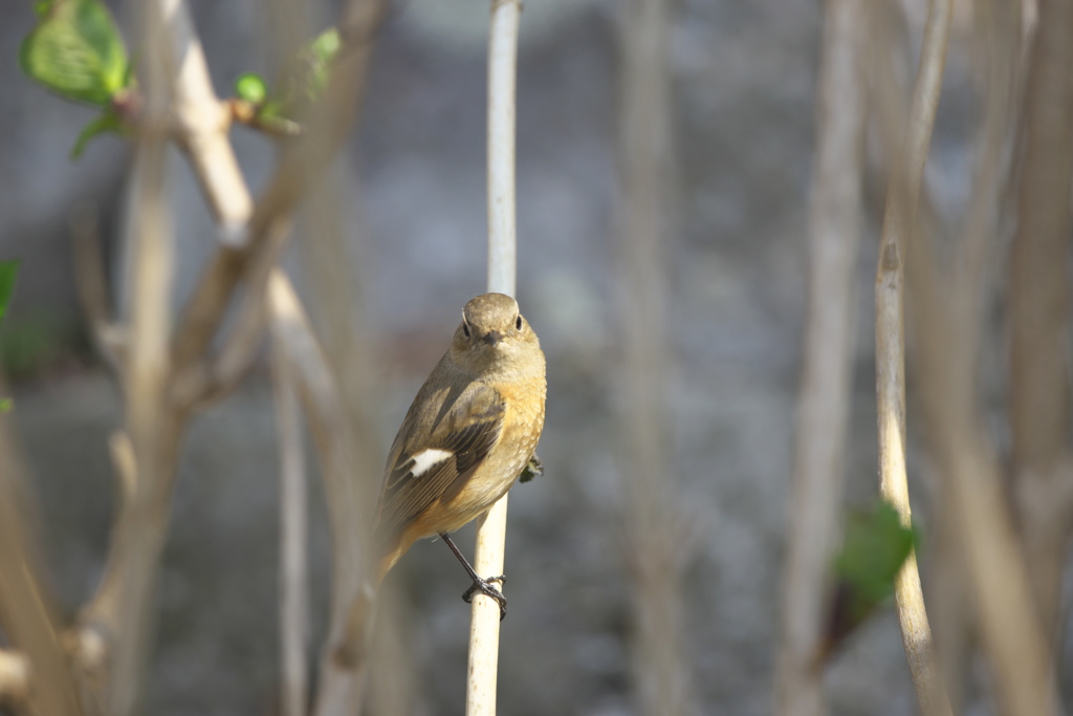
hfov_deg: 6.9
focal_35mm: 300
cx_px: 536
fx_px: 8942
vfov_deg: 4.6
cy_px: 358
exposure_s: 1/1250
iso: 320
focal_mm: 300
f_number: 5.6
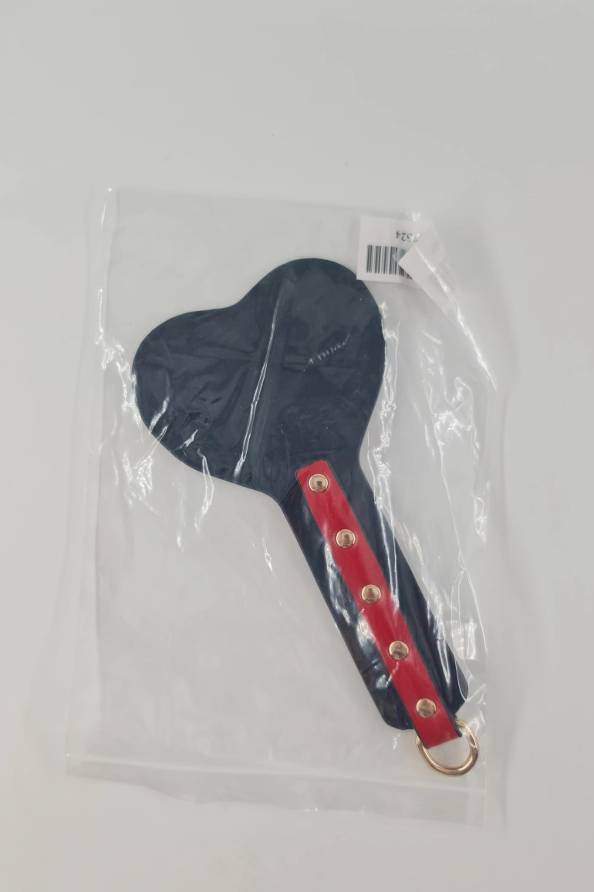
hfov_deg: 47.9
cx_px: 291
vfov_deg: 67.4
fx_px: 669
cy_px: 458
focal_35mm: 27
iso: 50
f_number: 1.8
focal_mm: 7
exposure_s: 1/237
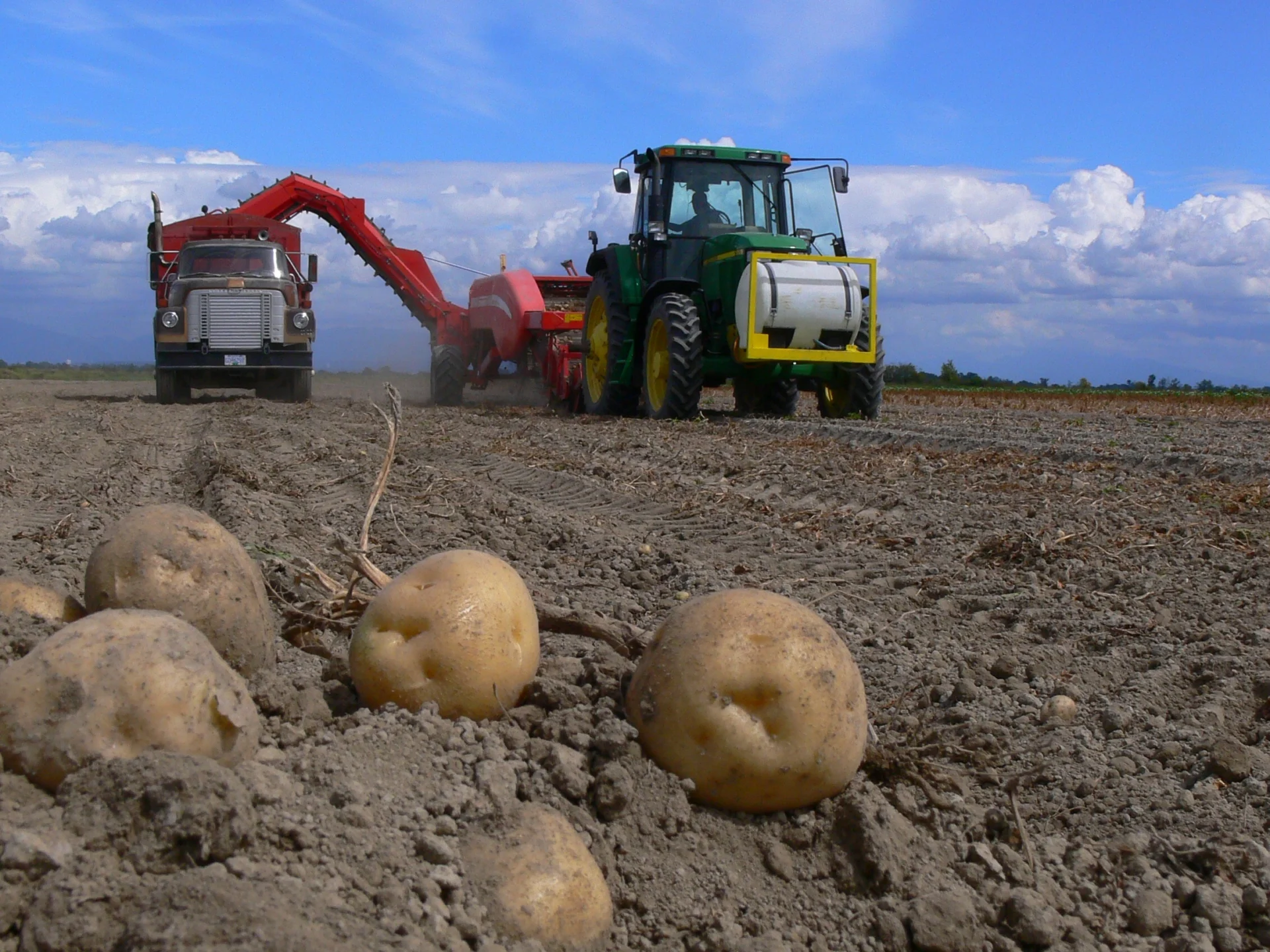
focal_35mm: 35
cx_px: 635
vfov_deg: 40.7
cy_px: 476
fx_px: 1284
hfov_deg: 52.6
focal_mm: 7.4
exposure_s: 1/500
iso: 80
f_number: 8
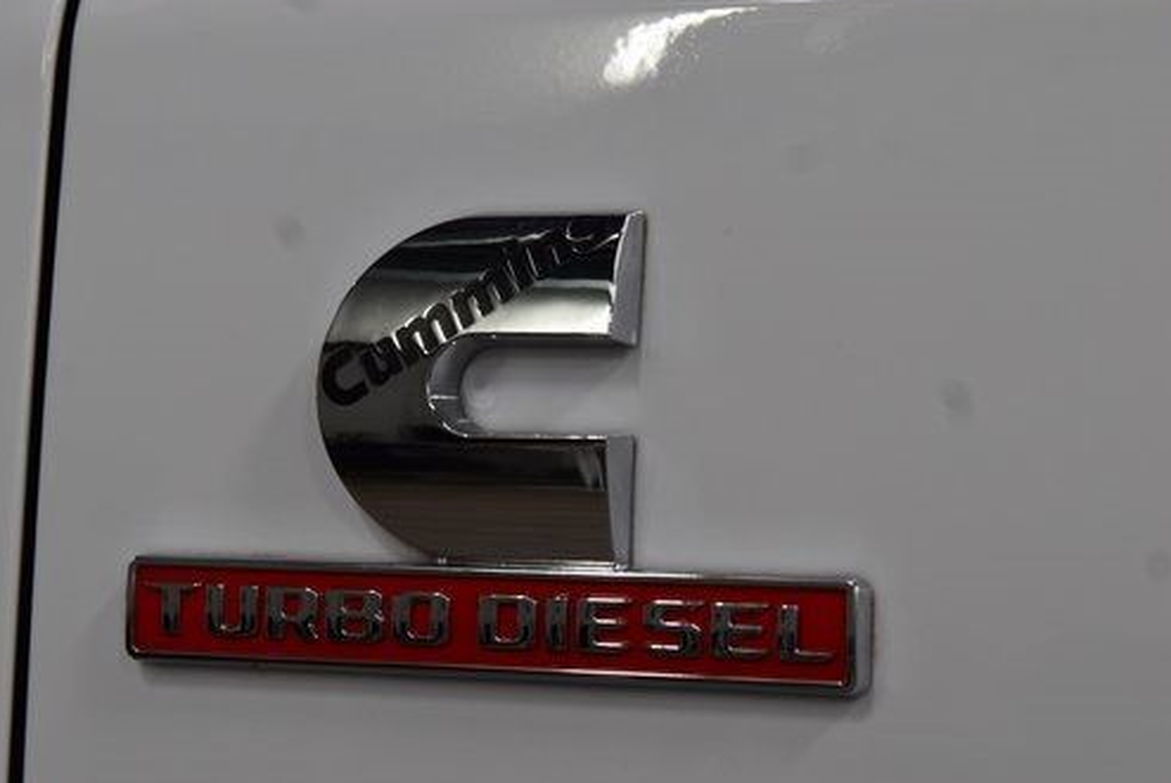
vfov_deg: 10.1
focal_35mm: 136
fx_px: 4426
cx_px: 476
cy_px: 447
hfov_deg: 15.1
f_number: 7.1
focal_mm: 70
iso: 400
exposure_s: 1/40
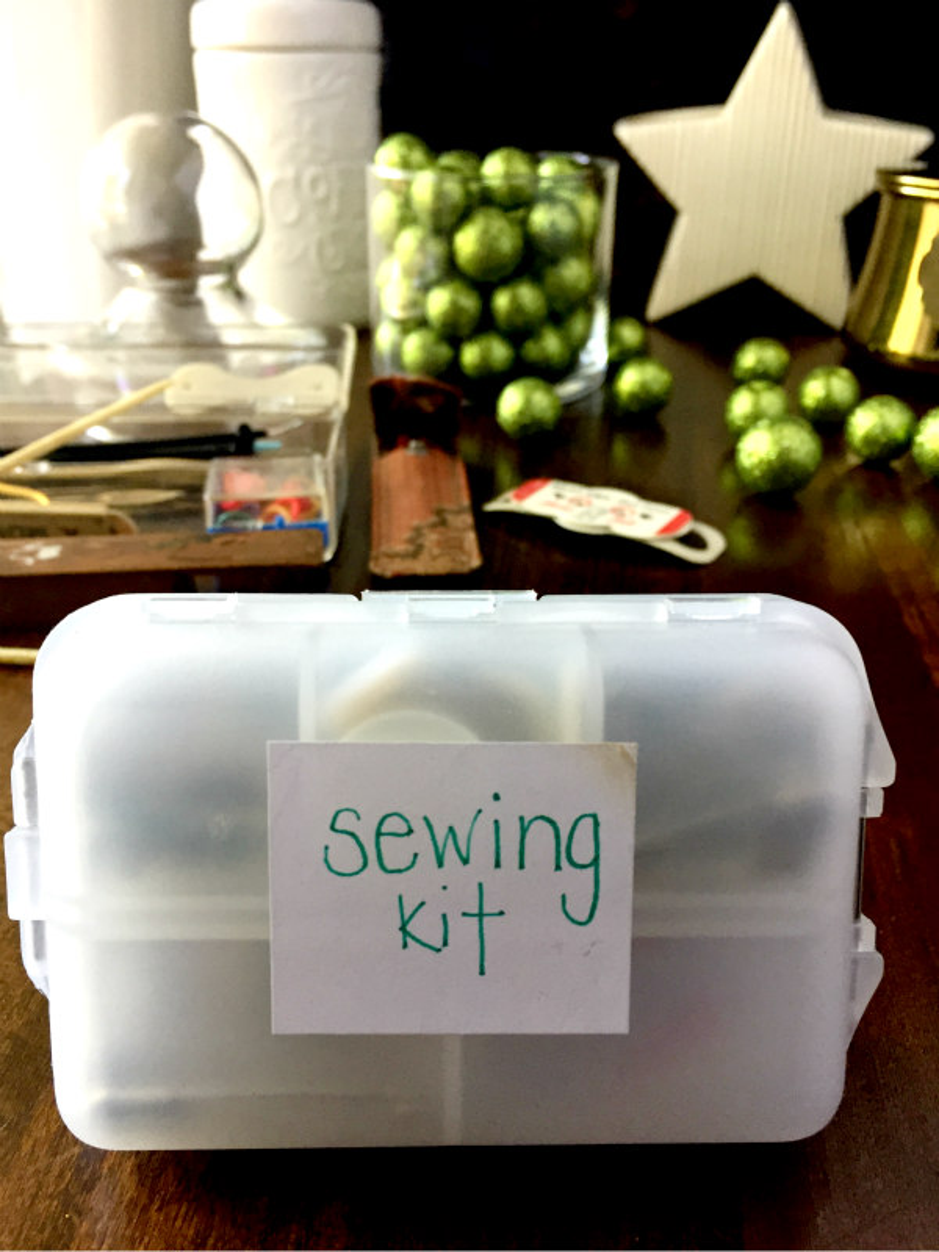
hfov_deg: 48.2
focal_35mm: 29
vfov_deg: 61.7
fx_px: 1049
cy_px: 626
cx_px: 470
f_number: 2.2
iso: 32
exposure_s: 1/30
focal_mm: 4.15
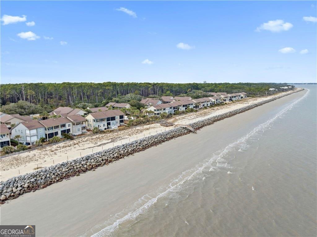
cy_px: 118
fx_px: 220
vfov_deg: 56.7
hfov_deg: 71.6
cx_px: 158
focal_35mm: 24
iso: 100
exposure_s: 1/800
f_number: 2.8
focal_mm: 12.29
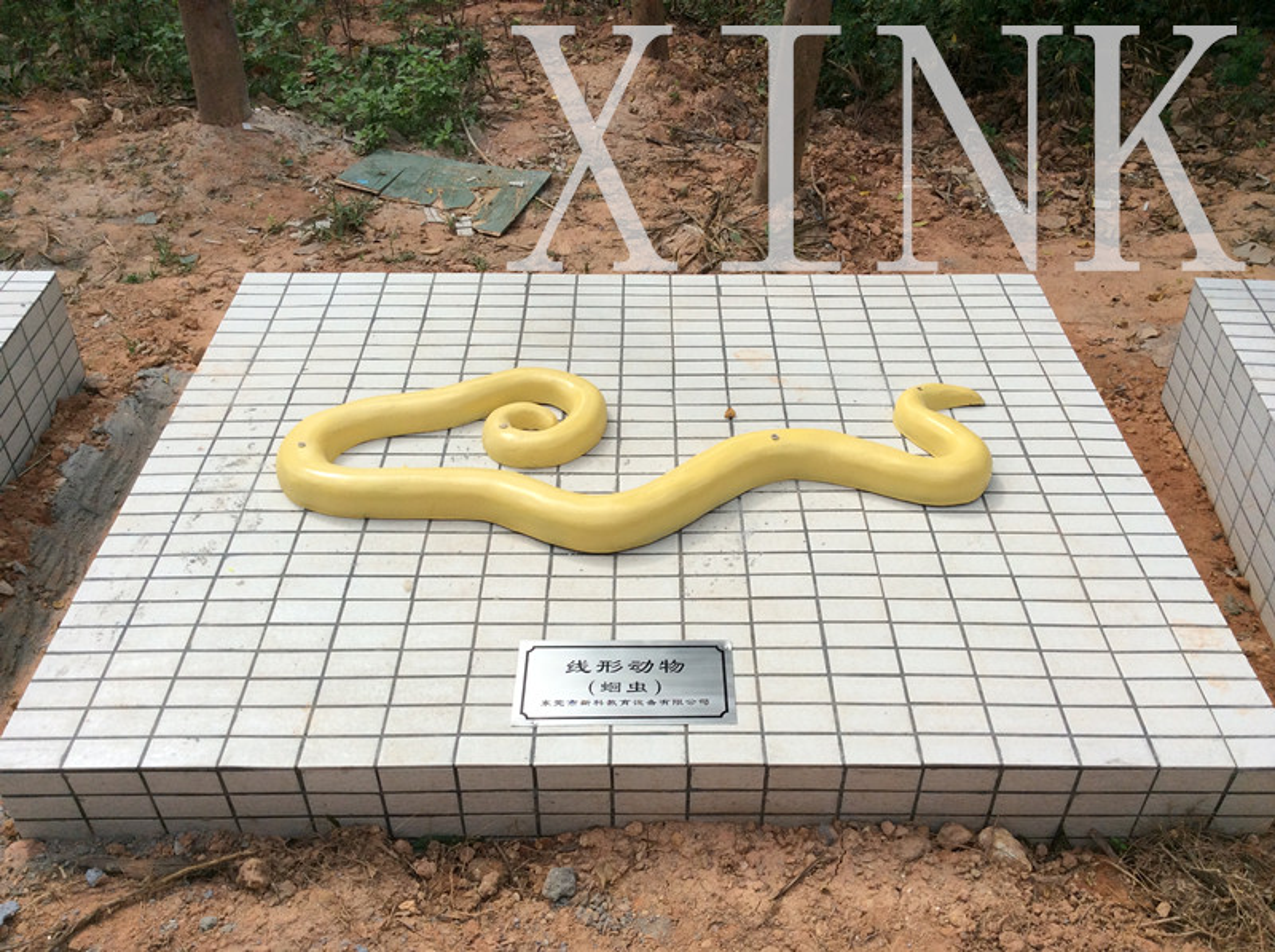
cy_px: 476
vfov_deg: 42.8
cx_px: 638
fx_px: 1213
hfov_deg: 55.4
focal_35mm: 33
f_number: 2.4
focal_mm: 3.3
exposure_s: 1/1300
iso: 32
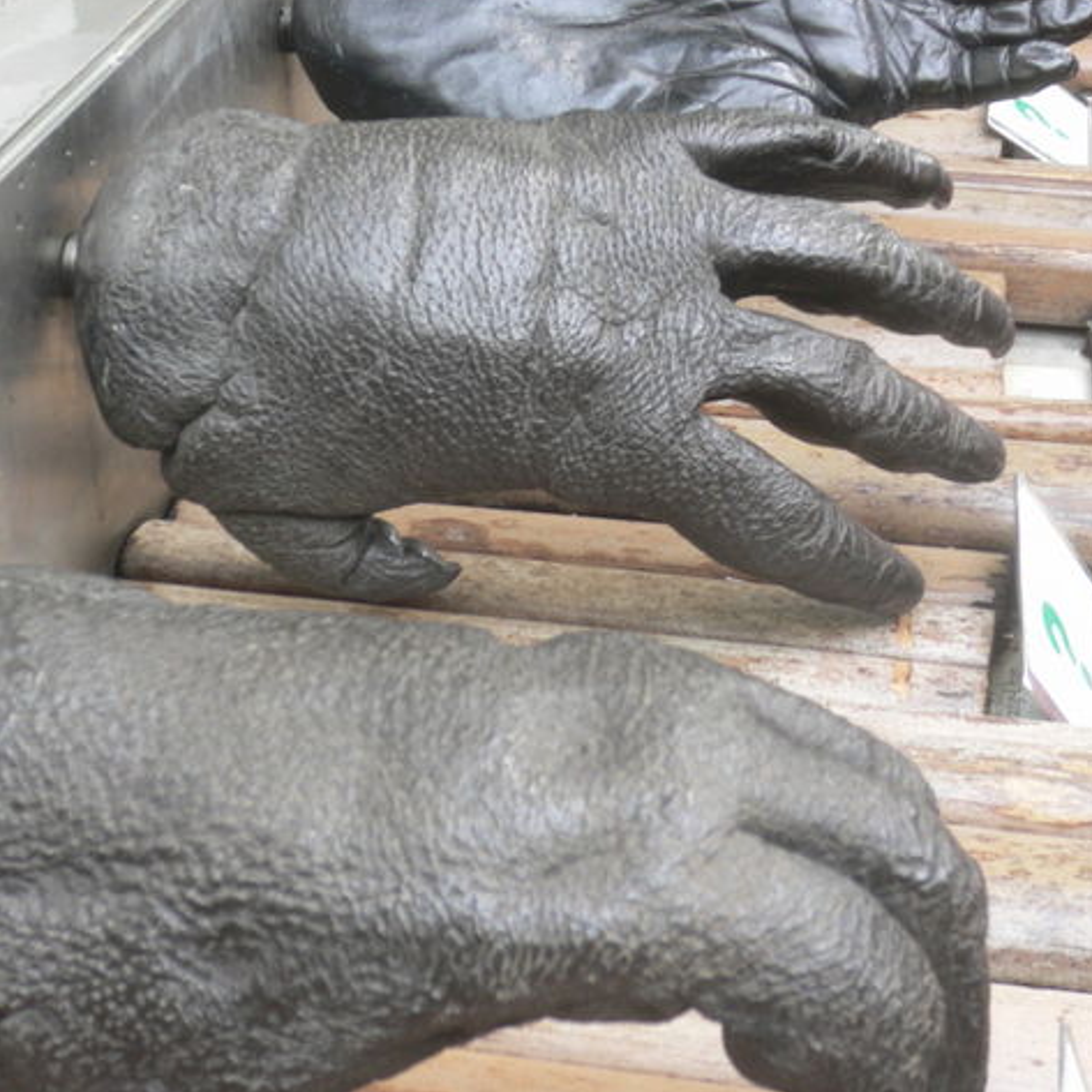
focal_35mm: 73
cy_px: 413
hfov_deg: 23.7
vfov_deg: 23.6
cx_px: 552
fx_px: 2605
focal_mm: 10.1
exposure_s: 1/15
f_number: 3.8
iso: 150
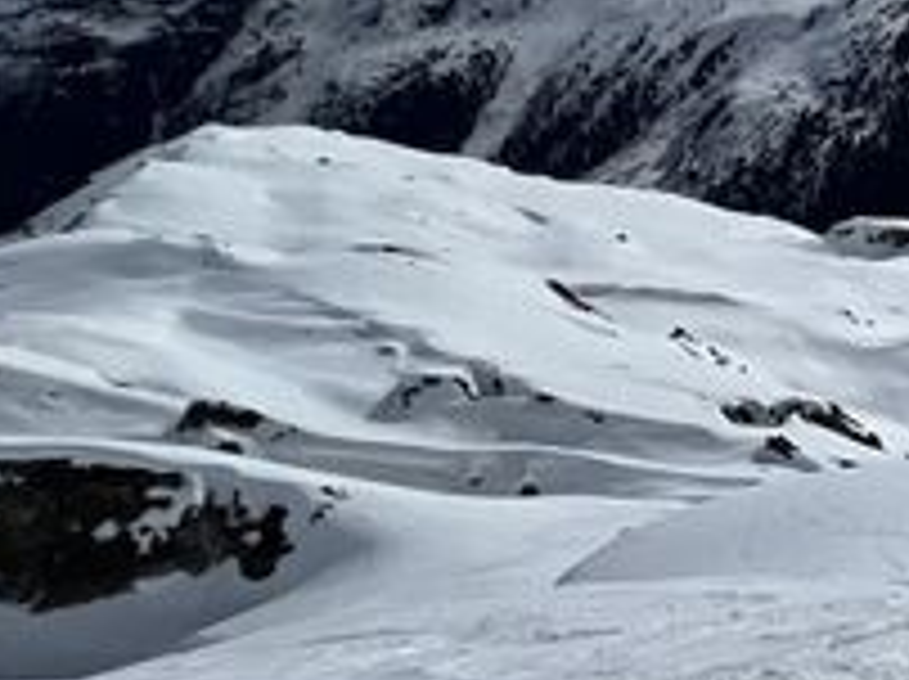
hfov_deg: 17.4
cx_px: 1971
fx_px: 1521
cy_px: 178
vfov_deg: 24.9
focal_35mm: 58
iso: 25
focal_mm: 1.57
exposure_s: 1/10204
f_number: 1.8
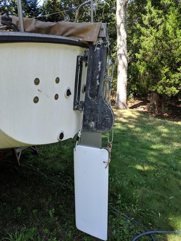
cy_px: 120
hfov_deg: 51.4
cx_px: 90
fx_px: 188
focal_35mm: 27
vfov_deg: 65.3
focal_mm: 4.44
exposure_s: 1/331
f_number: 1.8
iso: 51
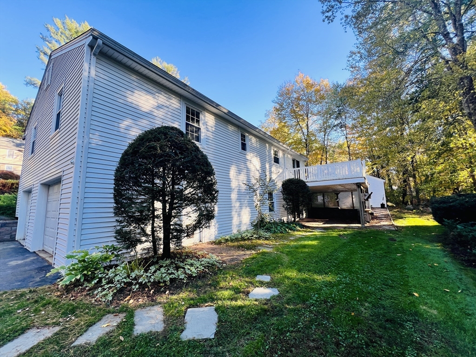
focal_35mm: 13
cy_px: 178
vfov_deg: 89.9
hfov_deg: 106.2
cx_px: 238
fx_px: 179
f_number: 1.8
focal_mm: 1.57
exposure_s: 1/120
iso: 32
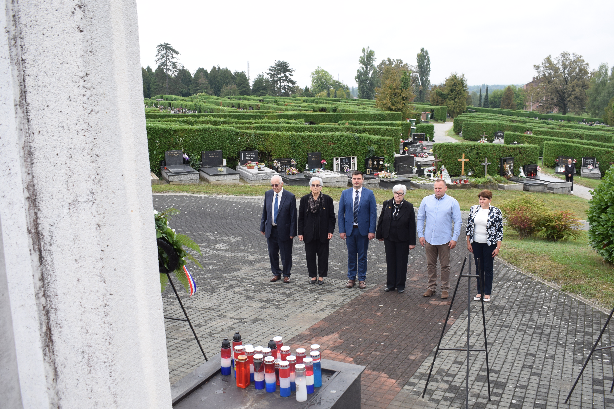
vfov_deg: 37.8
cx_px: 317
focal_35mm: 35
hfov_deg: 54.4
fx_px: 597
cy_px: 196
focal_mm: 22
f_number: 7.1
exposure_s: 1/200
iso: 400
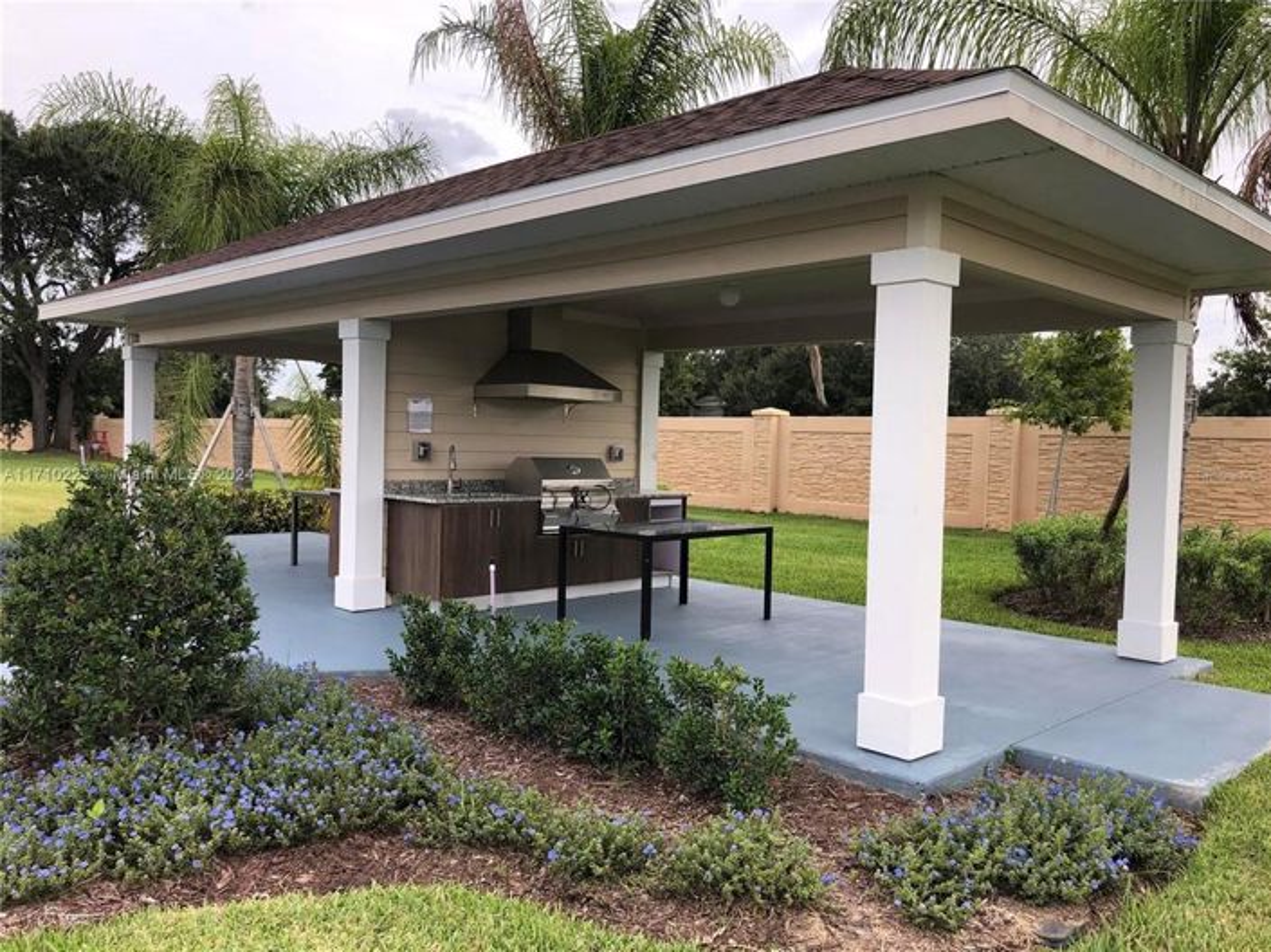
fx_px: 1028
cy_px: 476
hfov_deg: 63.5
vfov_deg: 49.7
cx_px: 636
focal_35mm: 28
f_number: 1.8
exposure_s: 1/1297
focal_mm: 4
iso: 20
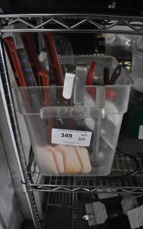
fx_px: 175
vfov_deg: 66.5
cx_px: 74
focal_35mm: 28
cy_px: 113
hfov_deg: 44.5
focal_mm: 18
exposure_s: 1/125
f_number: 3.5
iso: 5000
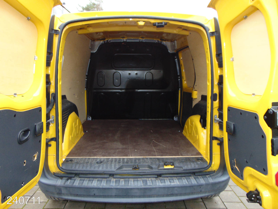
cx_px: 139
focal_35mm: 25
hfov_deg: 69.4
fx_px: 201
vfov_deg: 54.9
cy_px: 104
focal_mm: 4.5
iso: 200
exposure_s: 1/30
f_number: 3
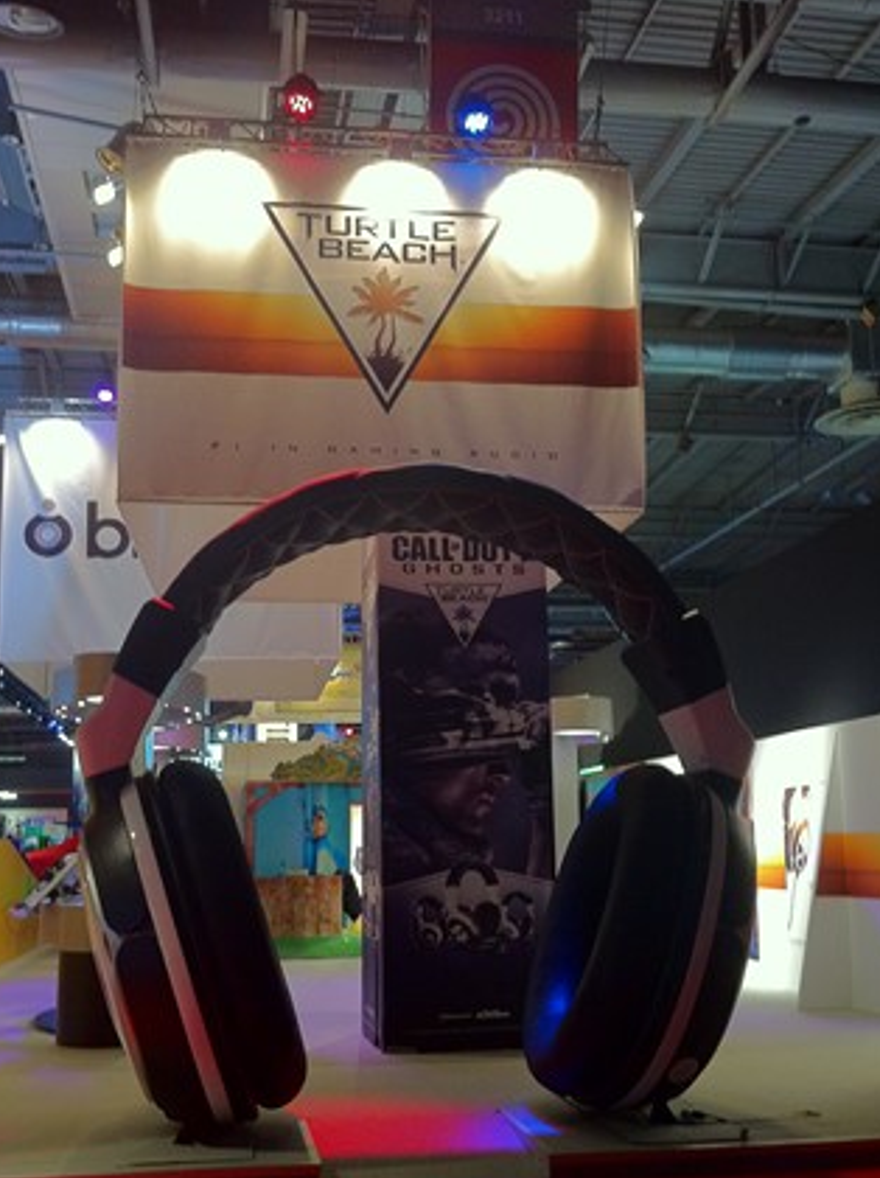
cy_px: 642
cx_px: 413
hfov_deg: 35.9
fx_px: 1359
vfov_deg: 46.8
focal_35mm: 40
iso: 250
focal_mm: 3.85
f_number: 2.8
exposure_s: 1/15
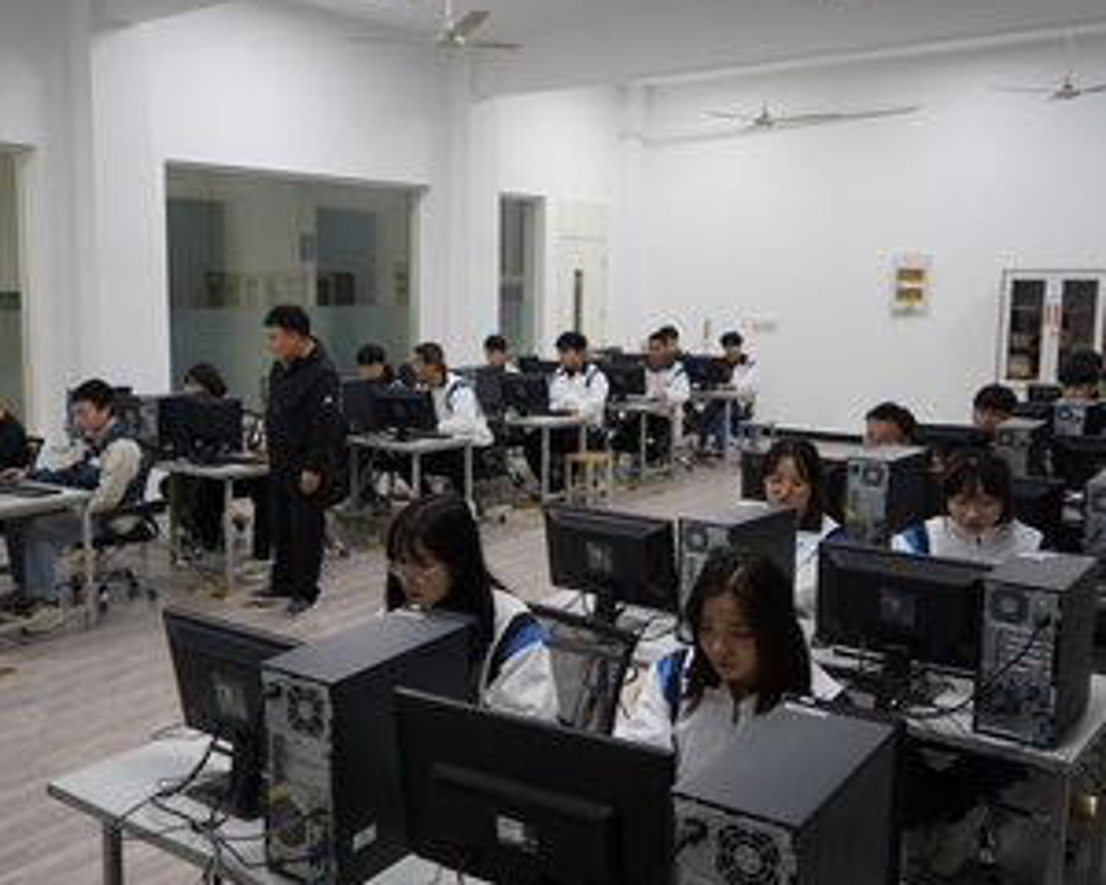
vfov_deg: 42.2
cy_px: 442
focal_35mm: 35
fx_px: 1146
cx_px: 435
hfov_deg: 51.1
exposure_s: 1/60
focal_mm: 28
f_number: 5
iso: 800
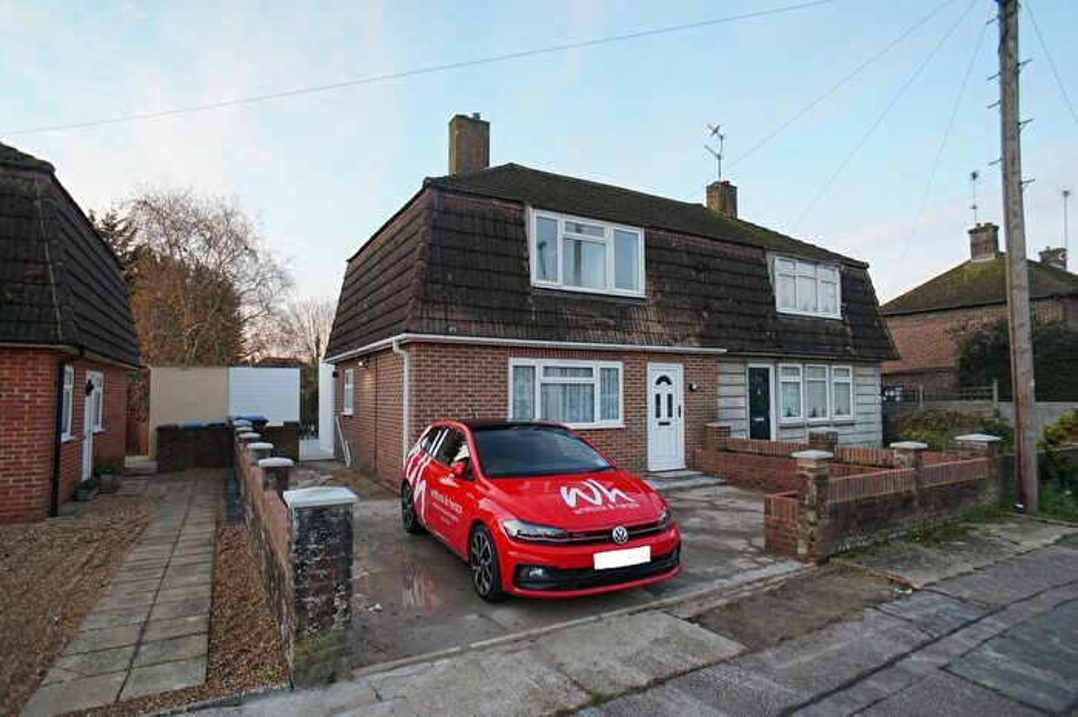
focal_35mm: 24
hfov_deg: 73.8
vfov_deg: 53.1
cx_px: 539
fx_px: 718
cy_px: 358
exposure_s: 1/60
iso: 400
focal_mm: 16
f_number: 4
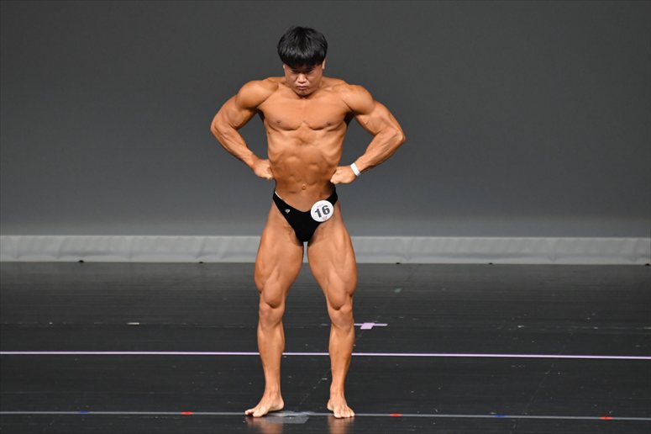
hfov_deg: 5.5
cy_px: 217
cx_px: 326
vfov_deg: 3.7
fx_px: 6778
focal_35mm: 375
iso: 4000
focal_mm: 250
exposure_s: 1/400
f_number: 5.6
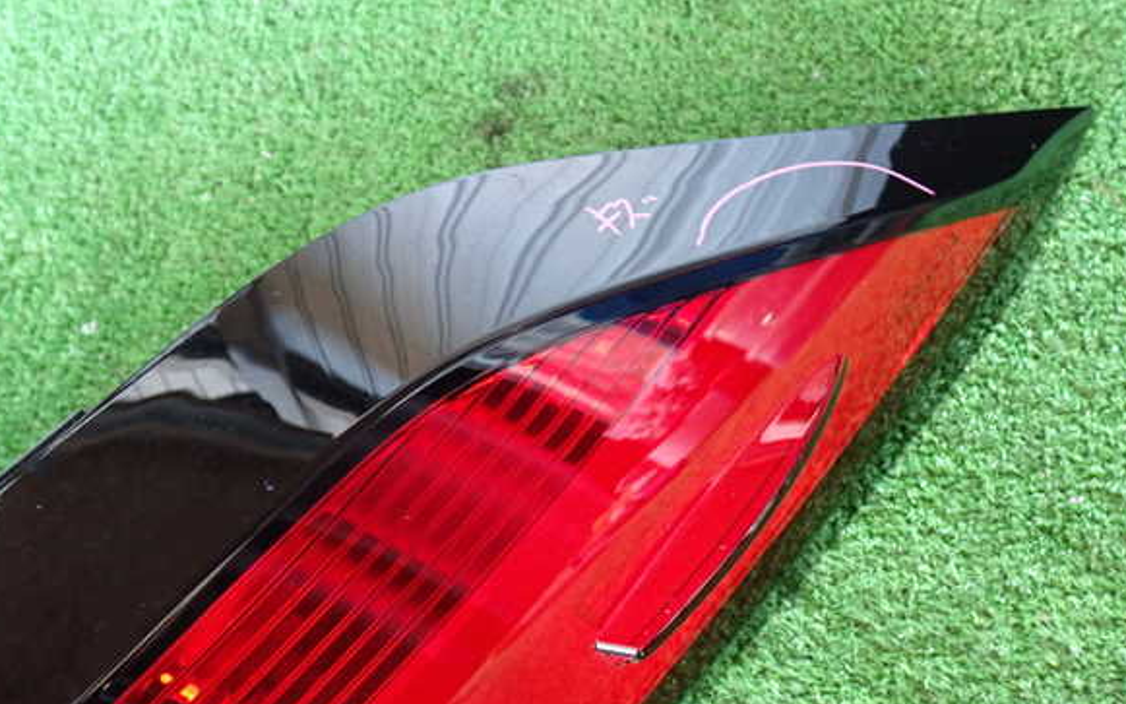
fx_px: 1074
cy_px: 386
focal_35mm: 35
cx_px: 556
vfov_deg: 36.2
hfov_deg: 55.3
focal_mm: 5.79
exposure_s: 1/30
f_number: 2.4
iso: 640
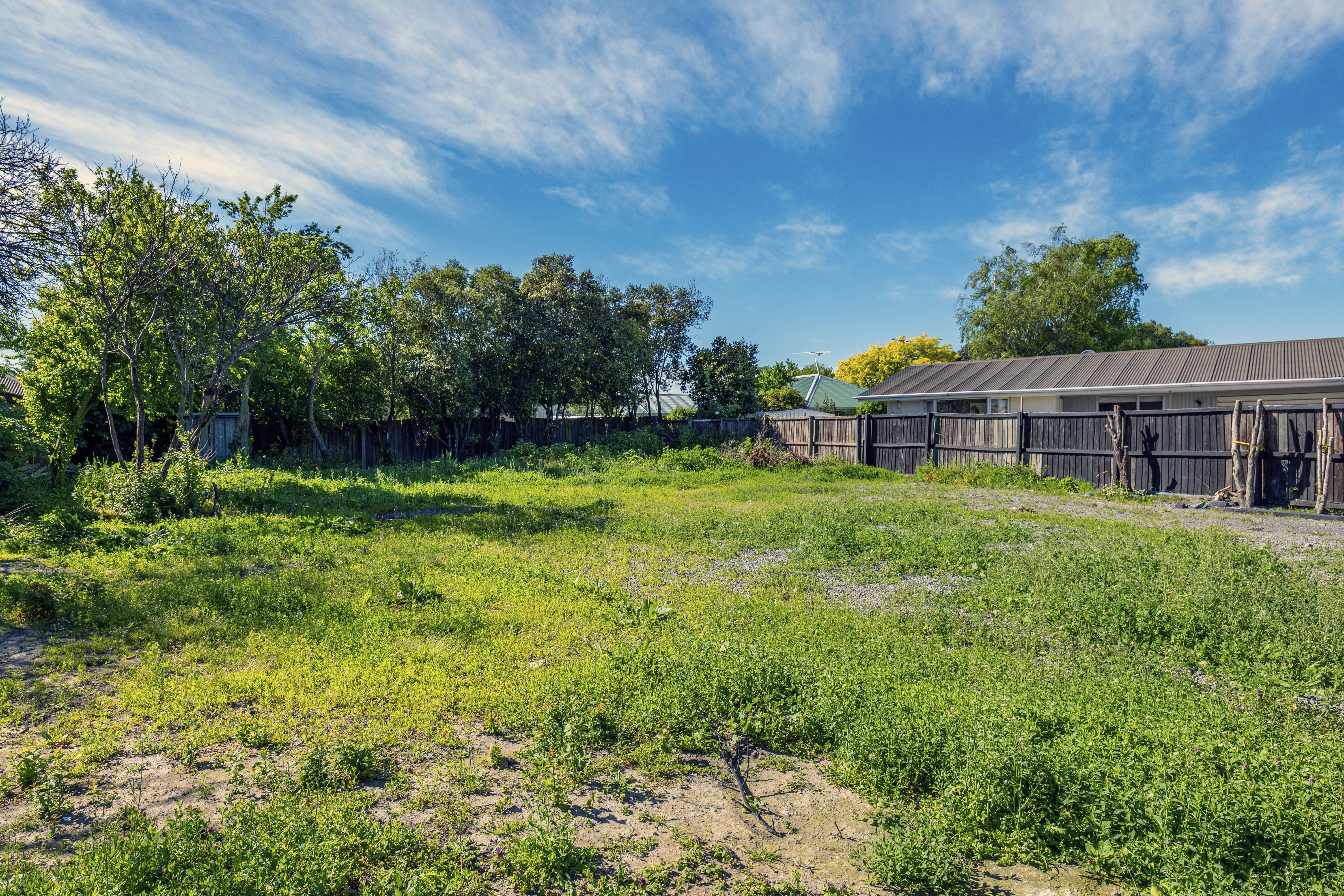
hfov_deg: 84.0
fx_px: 747
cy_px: 448
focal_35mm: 20
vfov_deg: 61.9
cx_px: 672
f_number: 8
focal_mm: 20
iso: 640
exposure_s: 1/1000
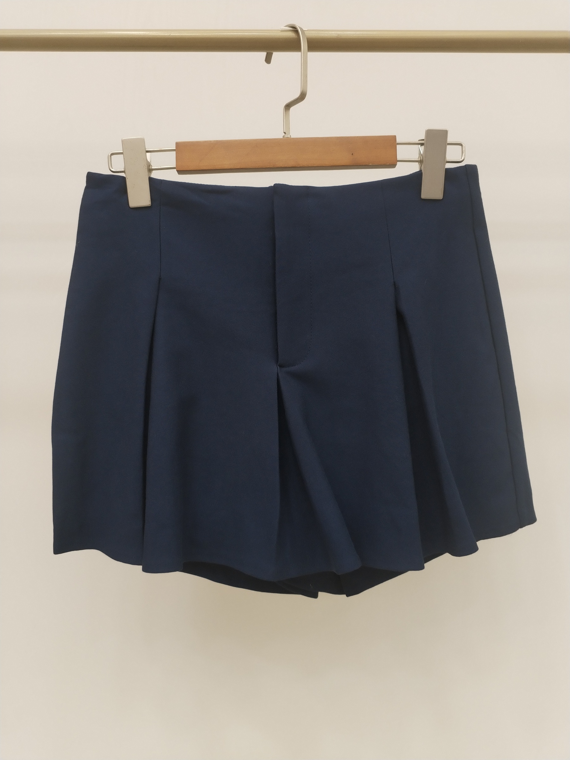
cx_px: 285
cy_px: 380
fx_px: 637
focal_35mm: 29
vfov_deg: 61.7
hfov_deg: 48.2
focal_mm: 4.75
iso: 289
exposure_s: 1/120
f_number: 1.8
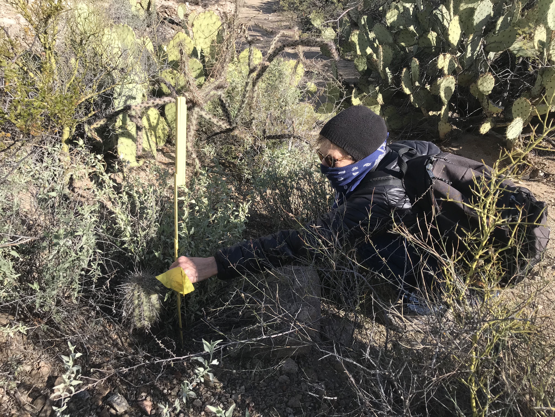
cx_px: 278
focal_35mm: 28
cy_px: 208
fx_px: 449
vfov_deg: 49.7
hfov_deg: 63.4
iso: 20
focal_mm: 3.99
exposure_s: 1/1153
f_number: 1.8
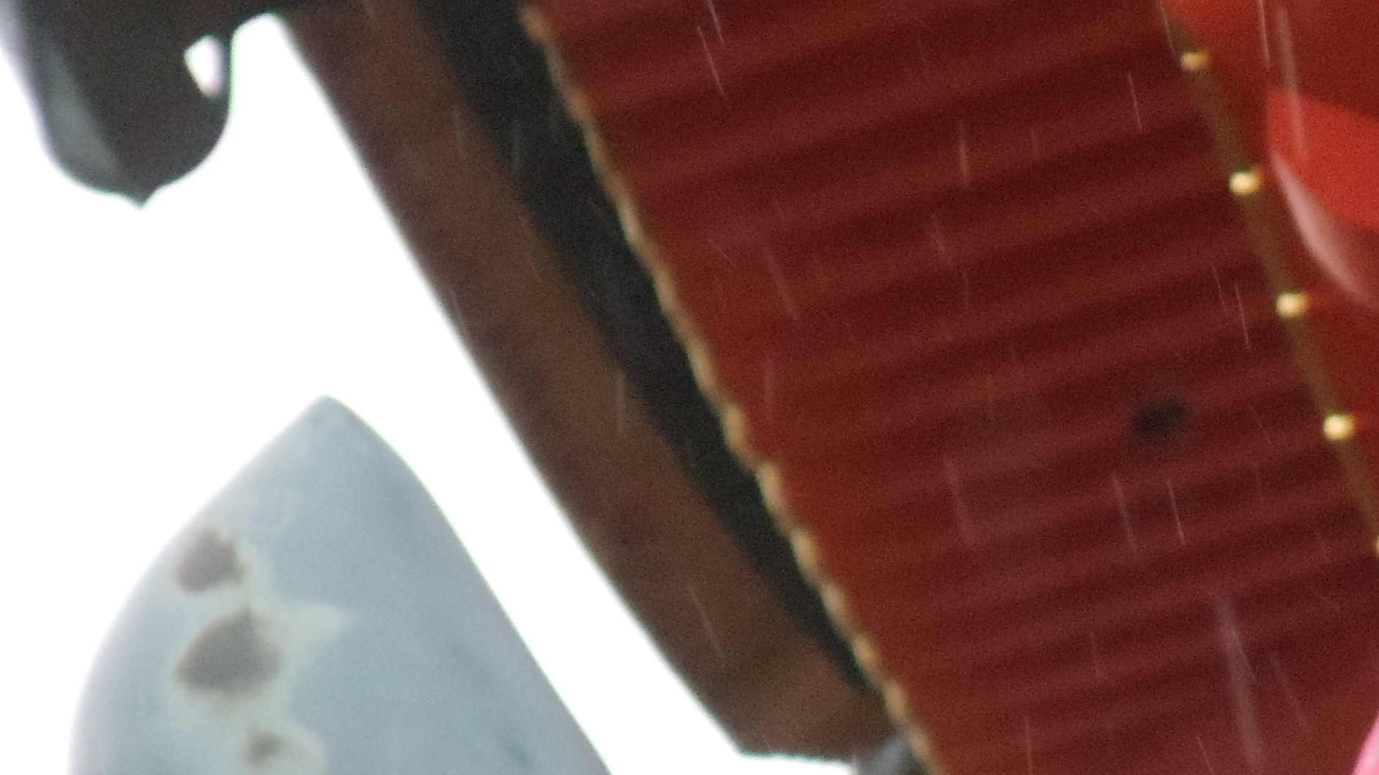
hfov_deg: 2.8
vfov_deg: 1.6
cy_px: 655
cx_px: 1402
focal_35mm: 782
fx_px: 28593
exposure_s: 1/200
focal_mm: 42
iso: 800
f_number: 5.6
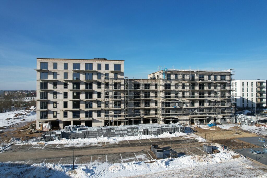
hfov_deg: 78.6
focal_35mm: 22
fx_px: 163
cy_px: 89
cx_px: 134
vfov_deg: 57.2
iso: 100
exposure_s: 1/2000
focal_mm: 8.38
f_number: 2.8
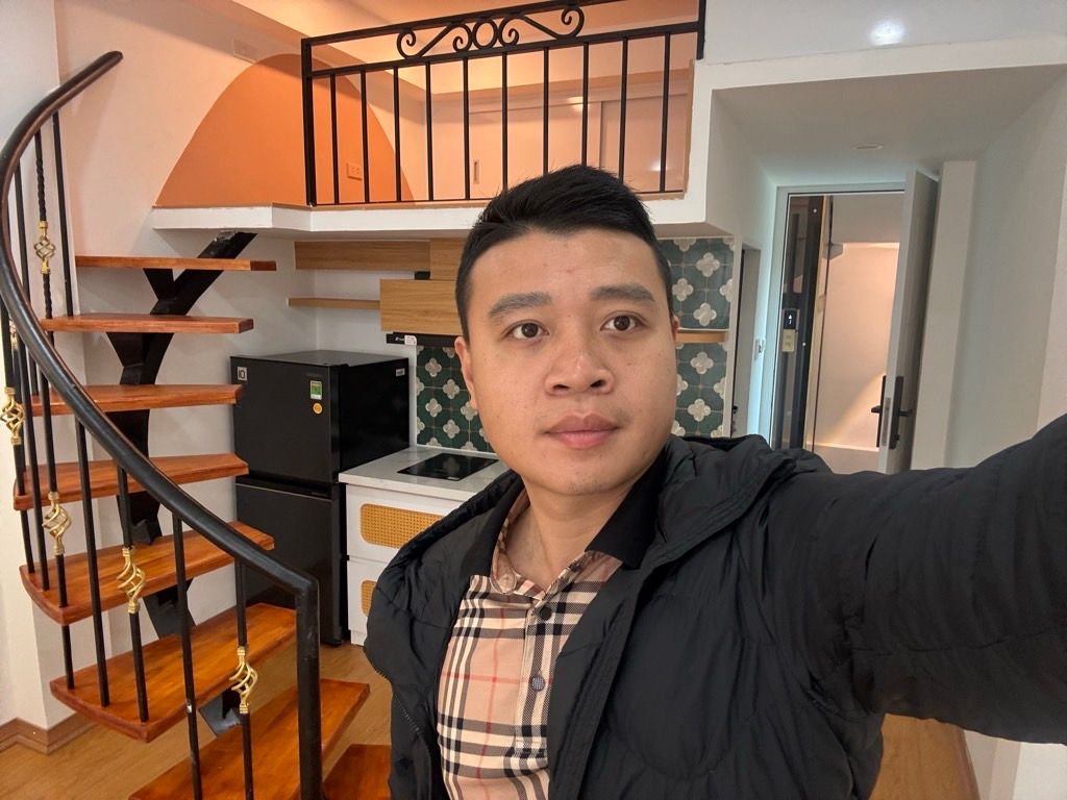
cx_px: 534
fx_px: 709
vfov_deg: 58.9
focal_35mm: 23
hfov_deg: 73.9
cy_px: 400
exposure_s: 1/50
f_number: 1.9
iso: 160
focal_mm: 2.69
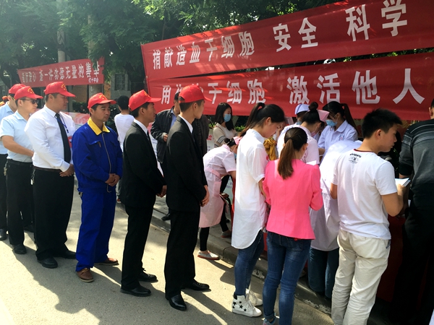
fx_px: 364
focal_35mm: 29
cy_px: 162
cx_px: 217
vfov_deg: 48.2
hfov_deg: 61.7
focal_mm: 4.15
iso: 32
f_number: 2.2
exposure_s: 1/694
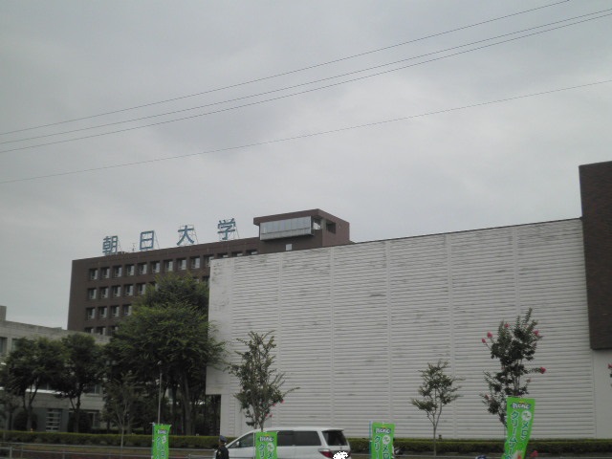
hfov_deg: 40.4
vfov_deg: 30.9
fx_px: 831
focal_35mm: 47
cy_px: 230
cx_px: 306
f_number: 3.4
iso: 64
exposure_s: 1/320
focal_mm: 8.3
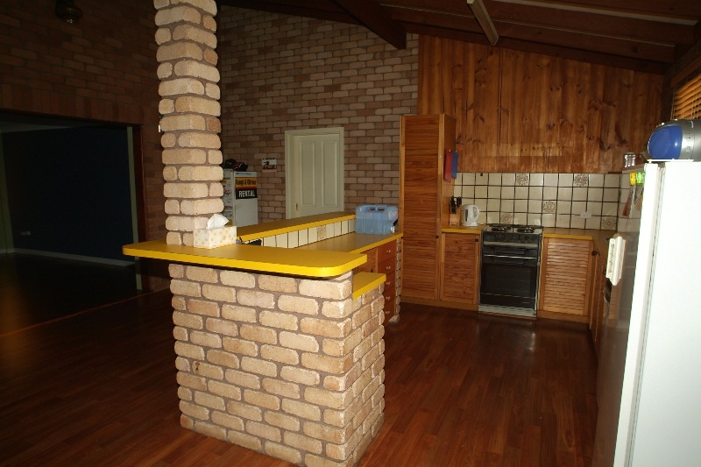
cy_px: 234
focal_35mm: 21
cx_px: 350
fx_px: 409
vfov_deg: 59.5
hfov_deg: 81.2
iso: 400
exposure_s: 1/60
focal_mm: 14
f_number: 5.6
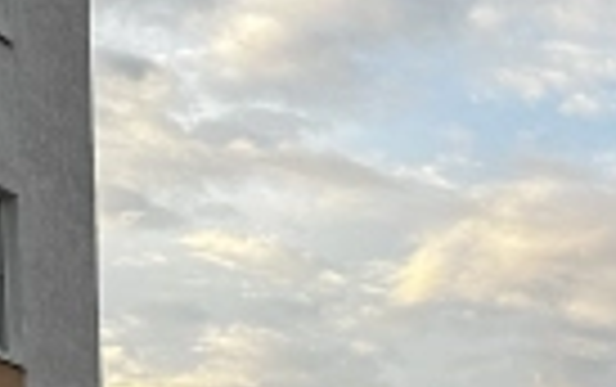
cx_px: 1075
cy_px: 958
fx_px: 1950
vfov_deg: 9.8
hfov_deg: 15.6
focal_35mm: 116
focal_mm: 6.86
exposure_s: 1/245
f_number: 1.78
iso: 80
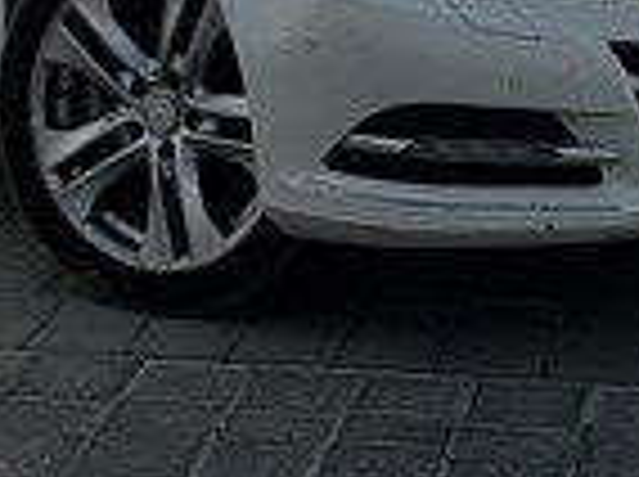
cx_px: 256
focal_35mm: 203
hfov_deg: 9.8
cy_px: -261
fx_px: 3741
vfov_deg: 7.2
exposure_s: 1/5882
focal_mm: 6.86
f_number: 1.78
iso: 80
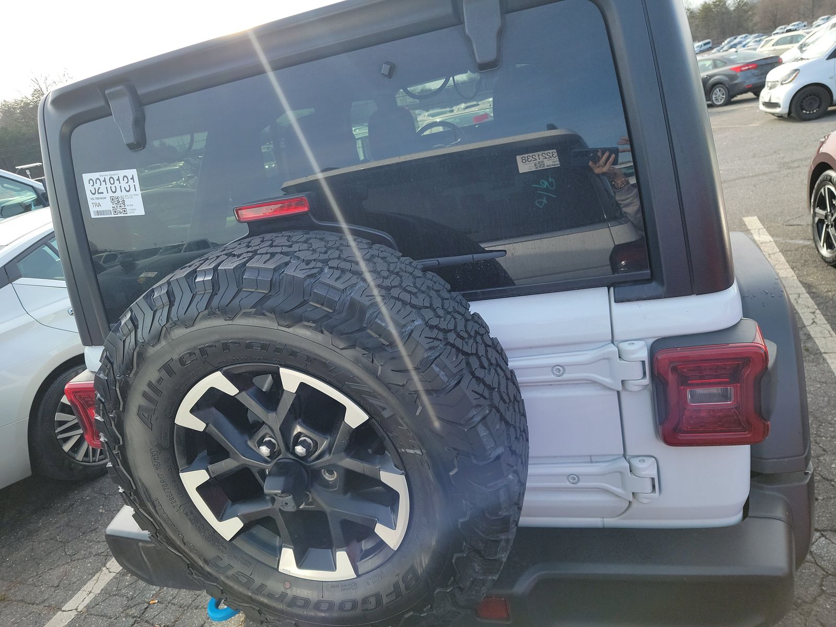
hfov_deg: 71.6
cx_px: 418
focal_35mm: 24
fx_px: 580
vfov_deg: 56.8
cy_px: 314
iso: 50
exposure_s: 1/241
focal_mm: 6.7
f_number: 1.8
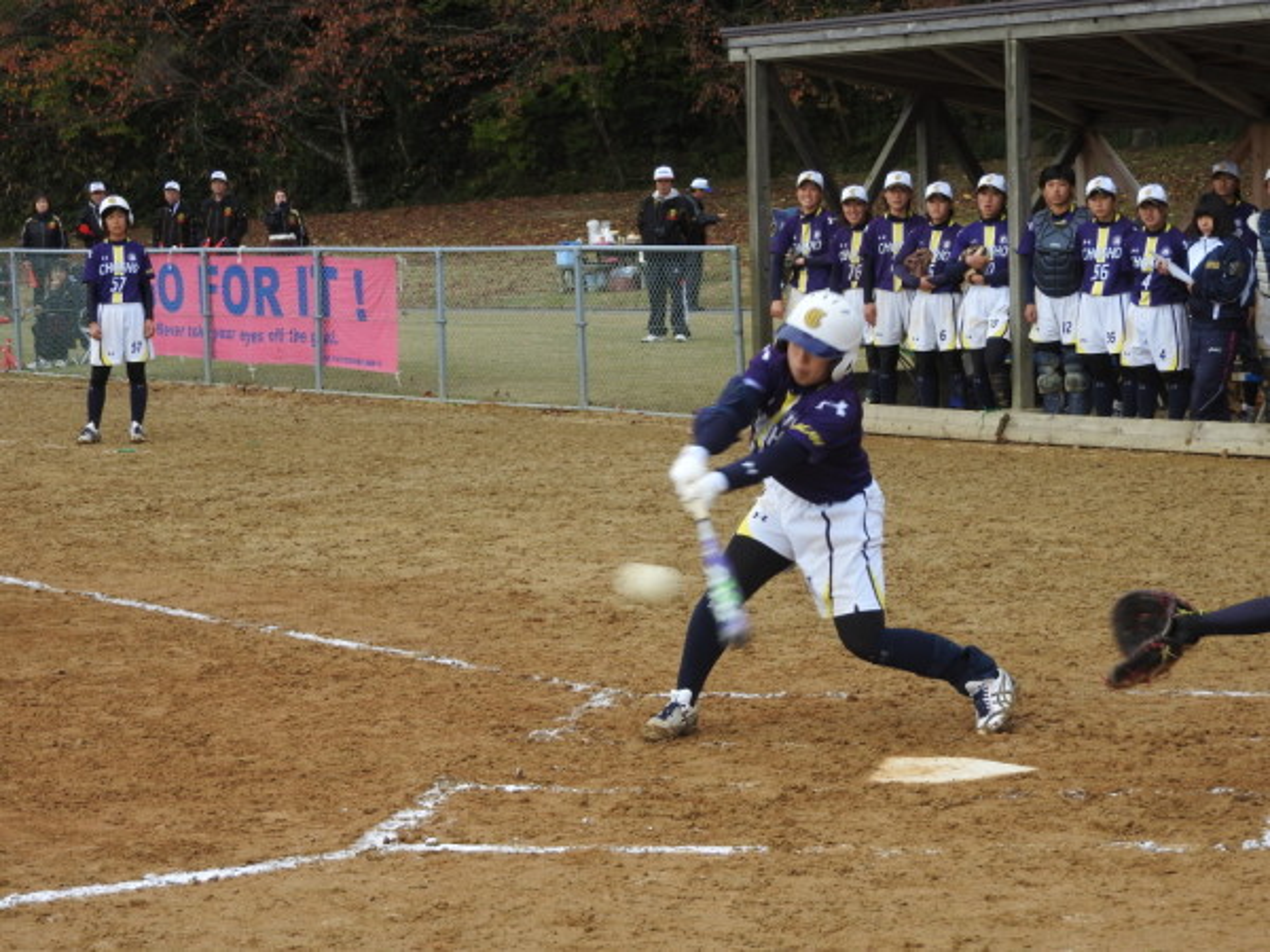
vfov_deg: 14.1
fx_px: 3852
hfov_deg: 18.7
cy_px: 476
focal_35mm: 105
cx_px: 635
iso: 100
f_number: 4.8
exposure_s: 1/100
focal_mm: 18.8
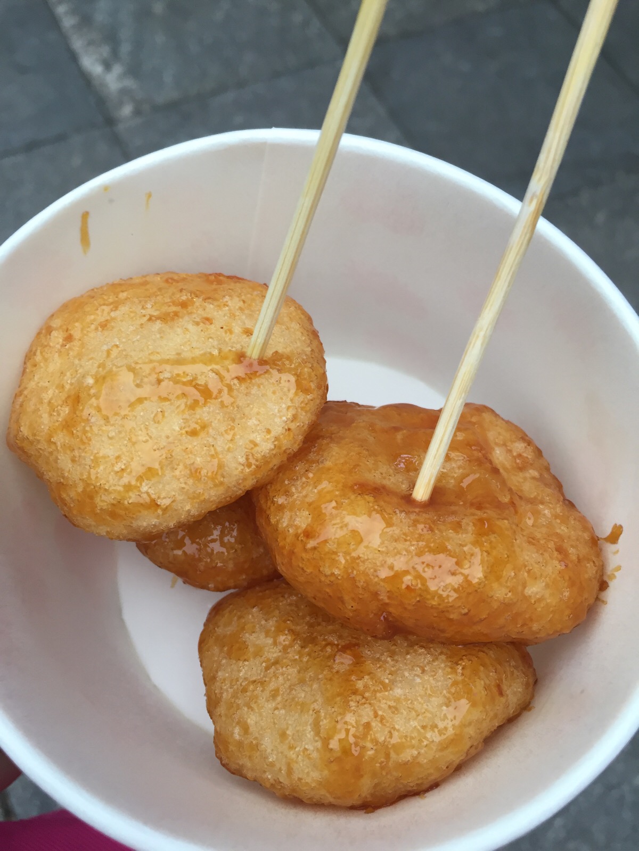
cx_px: 320
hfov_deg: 48.2
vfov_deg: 61.7
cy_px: 426
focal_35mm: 29
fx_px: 714
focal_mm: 4.15
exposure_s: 1/33
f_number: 2.2
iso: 32
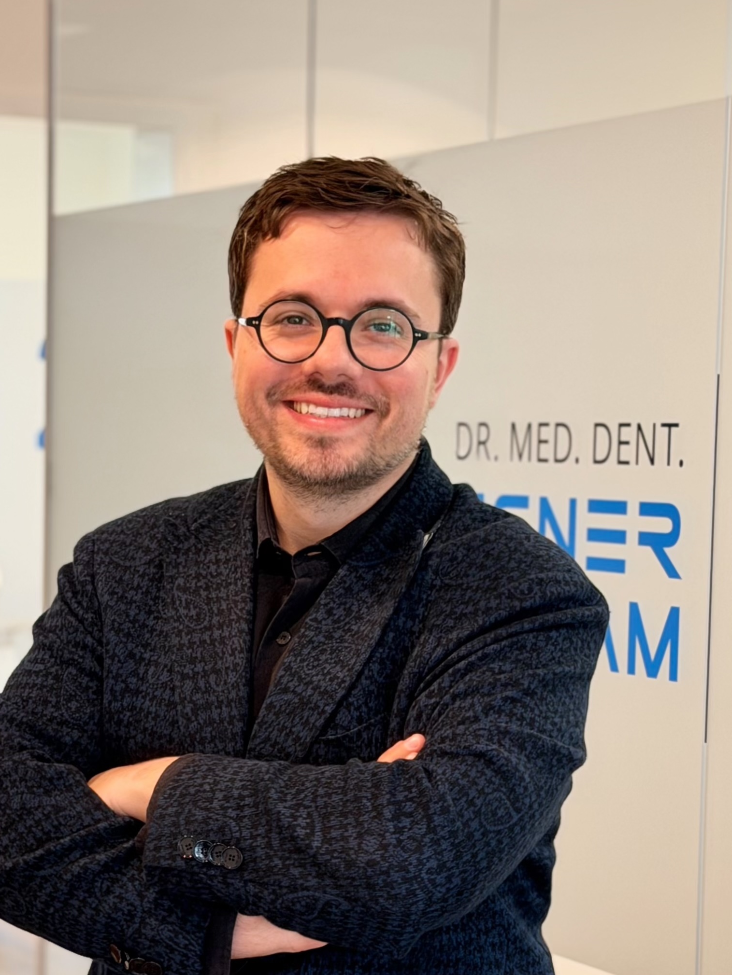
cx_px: 331
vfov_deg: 34.9
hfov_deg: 26.5
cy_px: 533
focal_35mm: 55
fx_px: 1551
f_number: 1.78
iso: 80
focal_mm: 6.76
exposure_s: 1/41
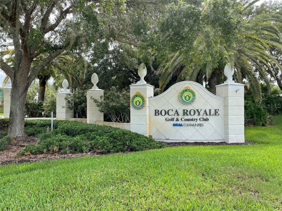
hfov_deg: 67.3
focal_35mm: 26
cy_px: 106
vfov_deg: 53.1
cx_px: 141
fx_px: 212
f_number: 1.6
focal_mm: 4.2
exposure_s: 1/895
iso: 32
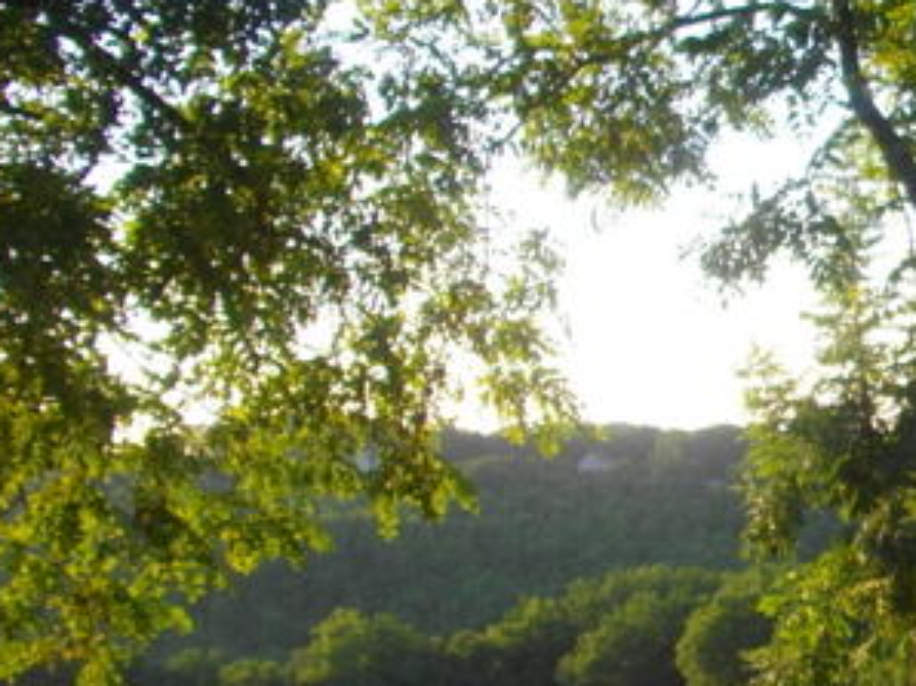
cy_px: 403
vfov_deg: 17.1
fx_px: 2274
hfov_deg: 21.2
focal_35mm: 86
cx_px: 1094
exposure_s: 1/200
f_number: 2.9
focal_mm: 5.7
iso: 100
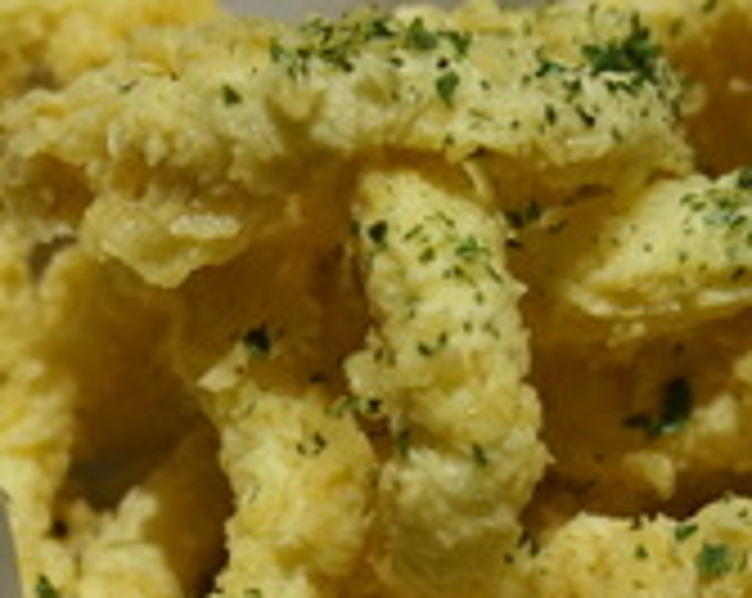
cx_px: 288
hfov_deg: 17.8
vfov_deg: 14.0
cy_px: 614
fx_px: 2399
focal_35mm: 108
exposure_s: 1/60
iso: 1000
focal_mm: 20
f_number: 4
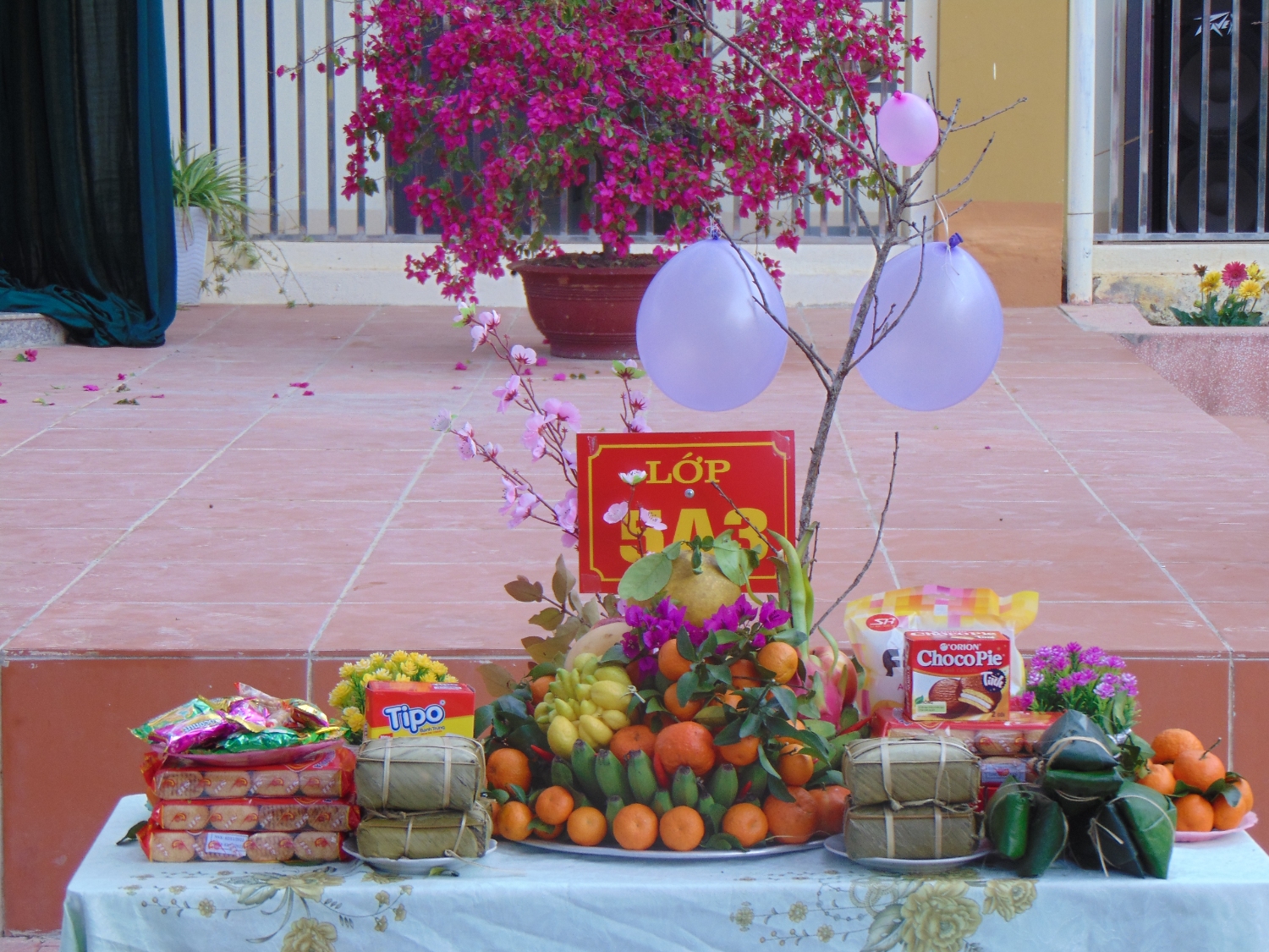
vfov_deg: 13.7
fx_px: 3959
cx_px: 634
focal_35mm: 108
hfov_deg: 18.2
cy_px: 476
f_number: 3.9
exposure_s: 1/80
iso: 80
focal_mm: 19.4
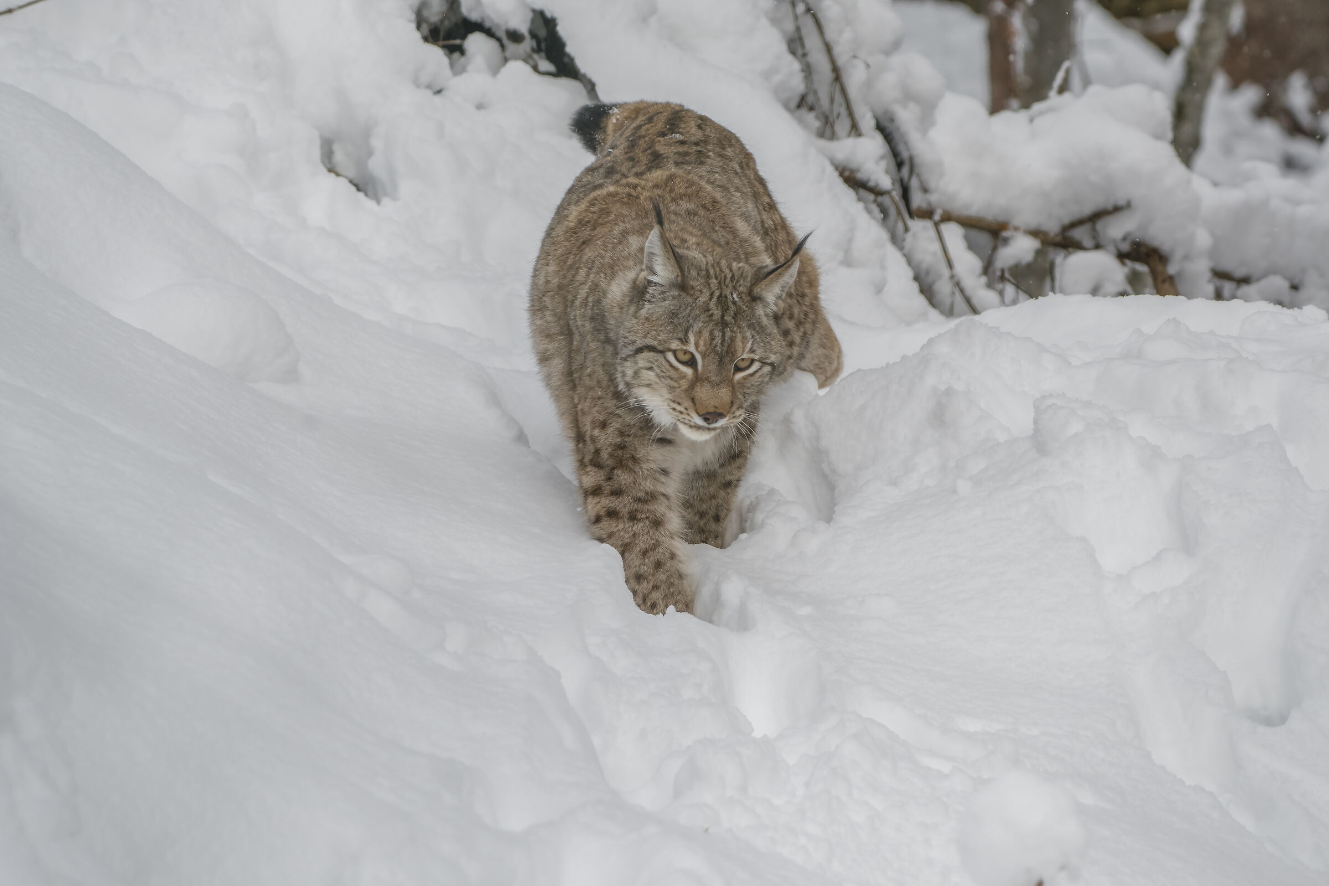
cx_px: 664
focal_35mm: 300
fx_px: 11074
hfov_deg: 6.9
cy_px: 443
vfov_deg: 4.6
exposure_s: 1/500
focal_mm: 200
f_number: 7.1
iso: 800
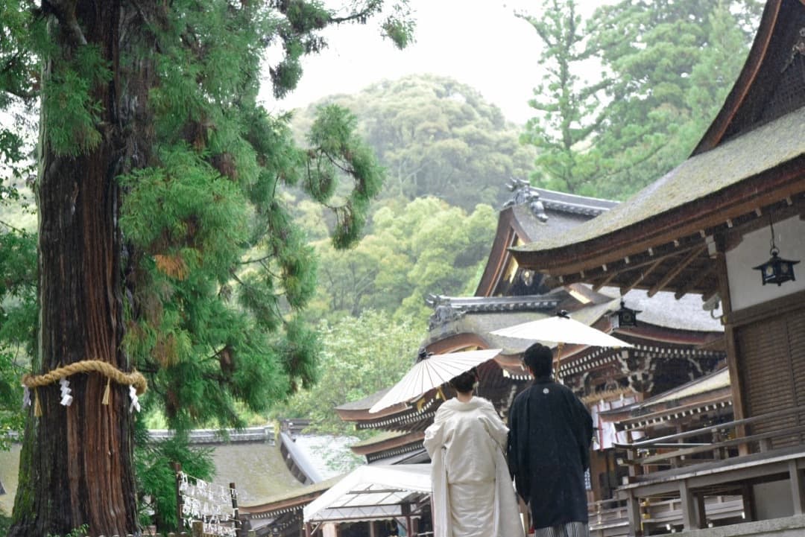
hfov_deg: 28.8
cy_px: 268
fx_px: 1566
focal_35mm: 70
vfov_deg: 19.5
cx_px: 402
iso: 4000
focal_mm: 70
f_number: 5.6
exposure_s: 1/250
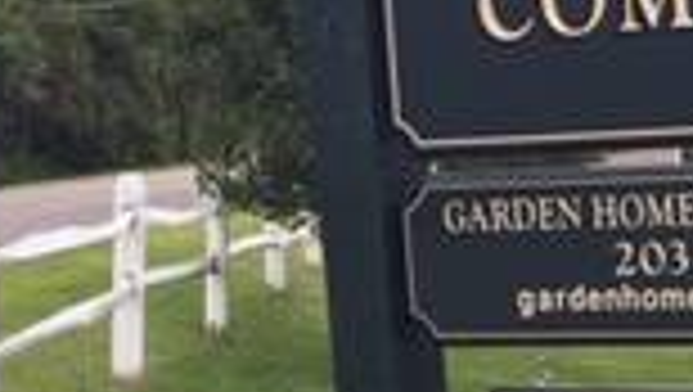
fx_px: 1931
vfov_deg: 11.5
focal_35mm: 105
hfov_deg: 19.3
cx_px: 796
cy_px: 392
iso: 32
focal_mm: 4.15
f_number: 2.2
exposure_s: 1/694
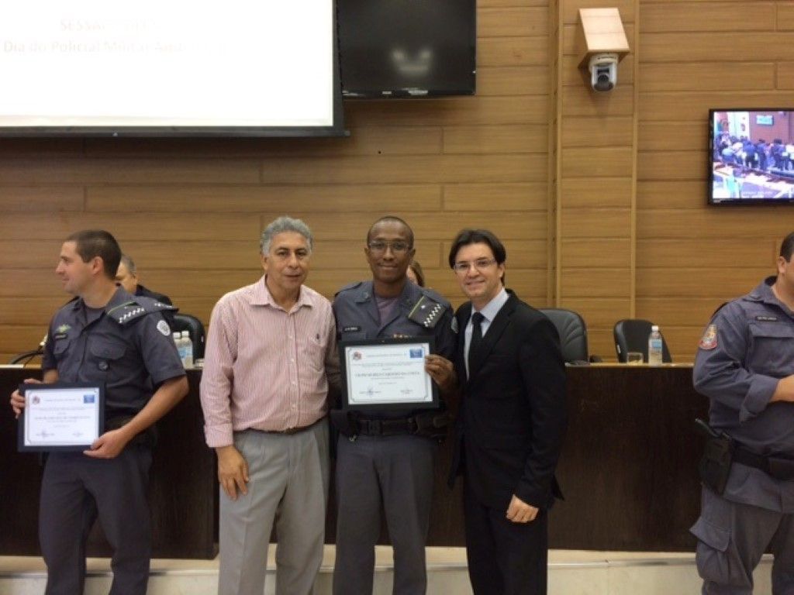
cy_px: 298
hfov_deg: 61.7
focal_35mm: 29
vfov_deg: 48.2
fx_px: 665
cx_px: 397
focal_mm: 4.15
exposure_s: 1/30
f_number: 2.2
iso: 160
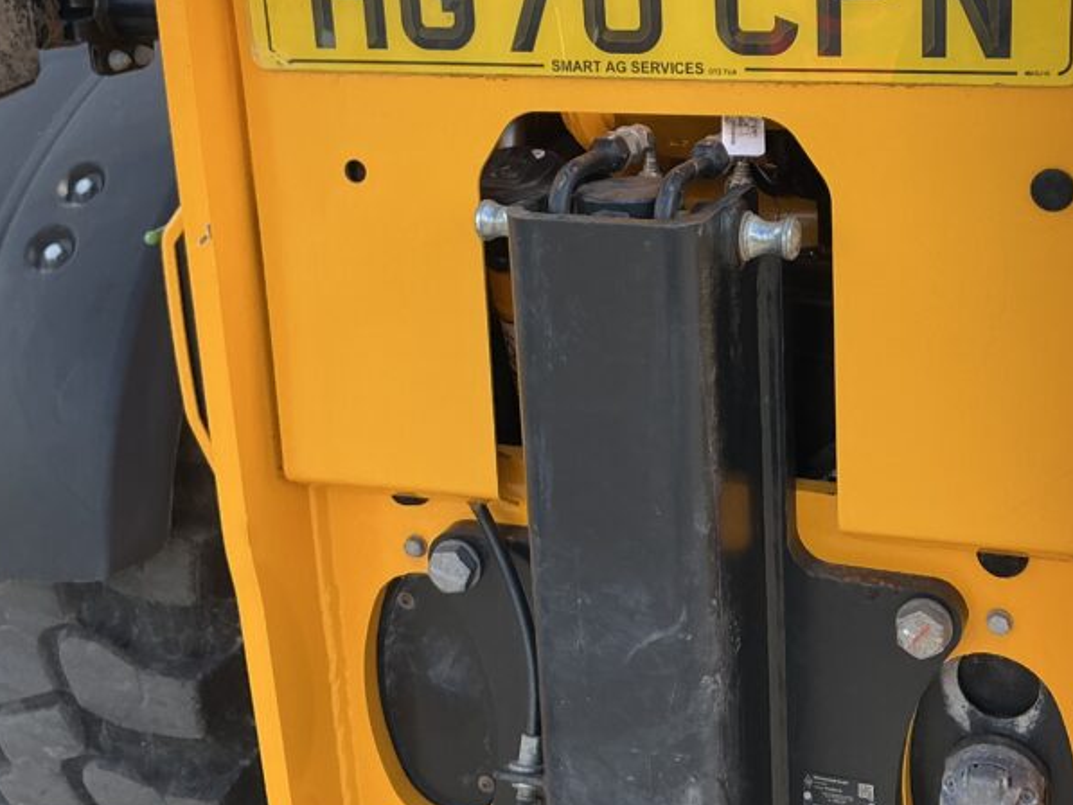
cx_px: 785
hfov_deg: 38.8
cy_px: 252
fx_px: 1488
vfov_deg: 30.0
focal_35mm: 48
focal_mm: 3
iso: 25
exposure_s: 1/302
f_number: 1.8
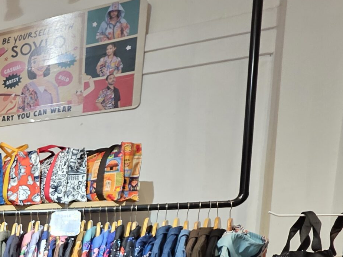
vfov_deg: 34.1
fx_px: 357
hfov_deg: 34.2
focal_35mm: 36
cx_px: -115
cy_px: 286
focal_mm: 2.2
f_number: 1.9
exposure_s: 1/100
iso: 160
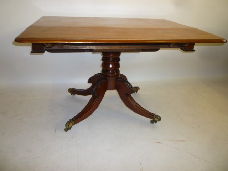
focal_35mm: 29
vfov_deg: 48.2
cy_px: 86
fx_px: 191
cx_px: 114
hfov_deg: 61.7
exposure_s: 1/30
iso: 100
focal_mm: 5.2
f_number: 3.3
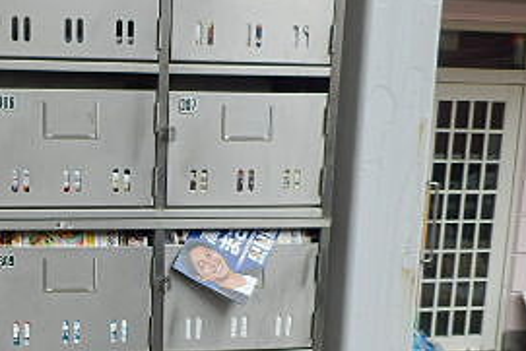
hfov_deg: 32.4
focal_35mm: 59
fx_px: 862
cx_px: 60
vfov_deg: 22.3
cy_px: 335
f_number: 3
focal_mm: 4.2
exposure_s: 1/400
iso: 80
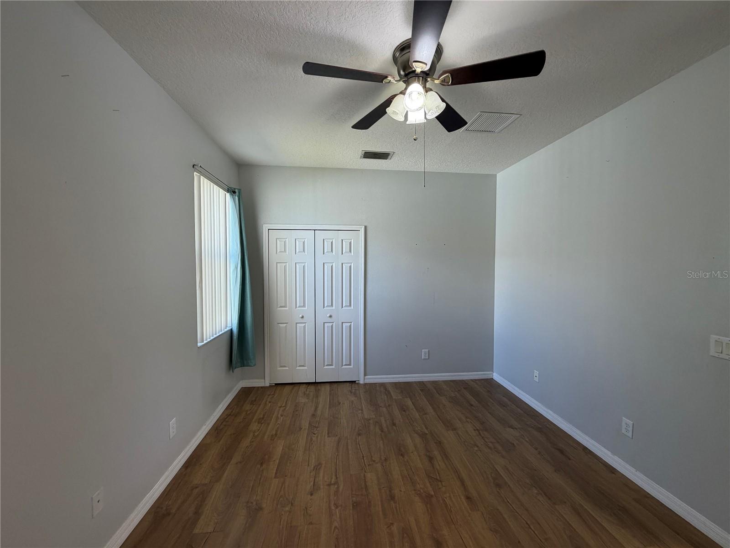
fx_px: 295
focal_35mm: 14
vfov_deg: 85.7
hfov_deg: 102.1
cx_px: 365
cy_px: 274
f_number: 2.2
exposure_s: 1/120
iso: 200
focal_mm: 2.22
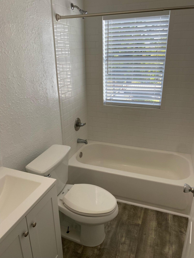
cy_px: 129
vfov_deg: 67.3
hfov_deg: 53.1
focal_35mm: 26
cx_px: 97
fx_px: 194
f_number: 1.8
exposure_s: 1/334
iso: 32
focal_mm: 4.25
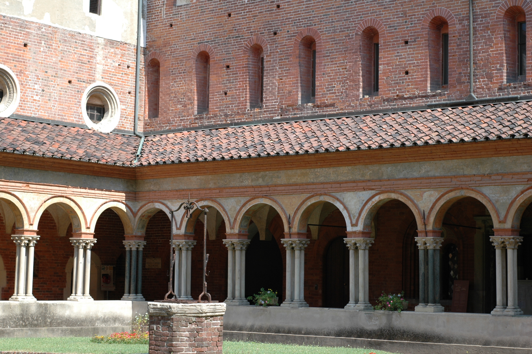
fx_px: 1107
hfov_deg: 27.0
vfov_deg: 18.1
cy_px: 177
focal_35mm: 75
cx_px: 266
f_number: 8
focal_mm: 50
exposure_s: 1/250
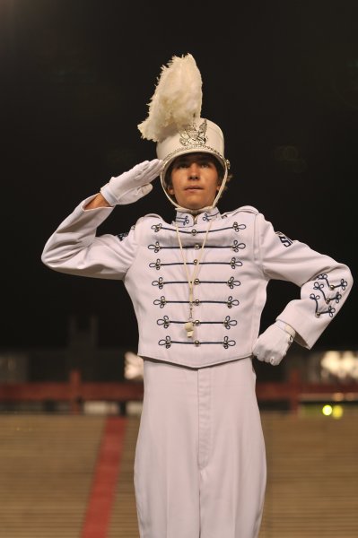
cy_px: 269
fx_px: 1569
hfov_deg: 13.0
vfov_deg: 19.5
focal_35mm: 105
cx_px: 179
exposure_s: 1/100
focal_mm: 70
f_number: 2.8
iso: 200
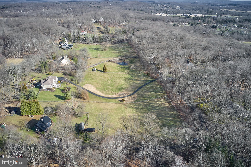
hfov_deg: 65.5
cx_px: 126
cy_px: 84
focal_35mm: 28
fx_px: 195
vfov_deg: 46.4
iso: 100
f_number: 3.2
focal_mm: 10.26
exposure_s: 1/30
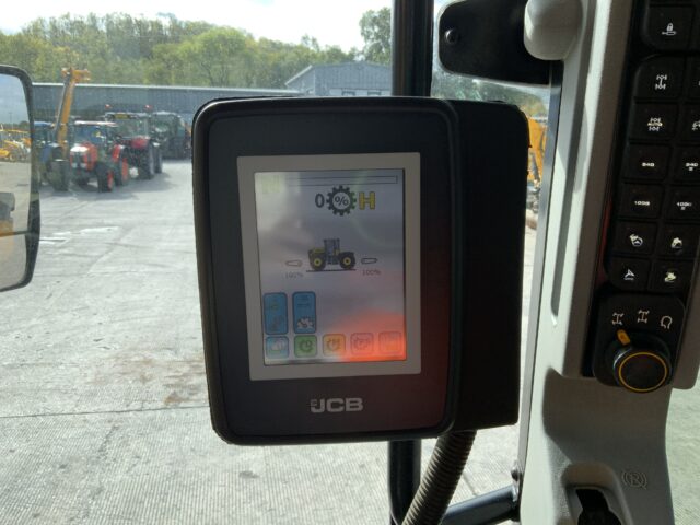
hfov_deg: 61.7
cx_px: 350
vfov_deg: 48.2
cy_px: 262
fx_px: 586
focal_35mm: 29
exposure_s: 1/606
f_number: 1.8
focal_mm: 3
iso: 16
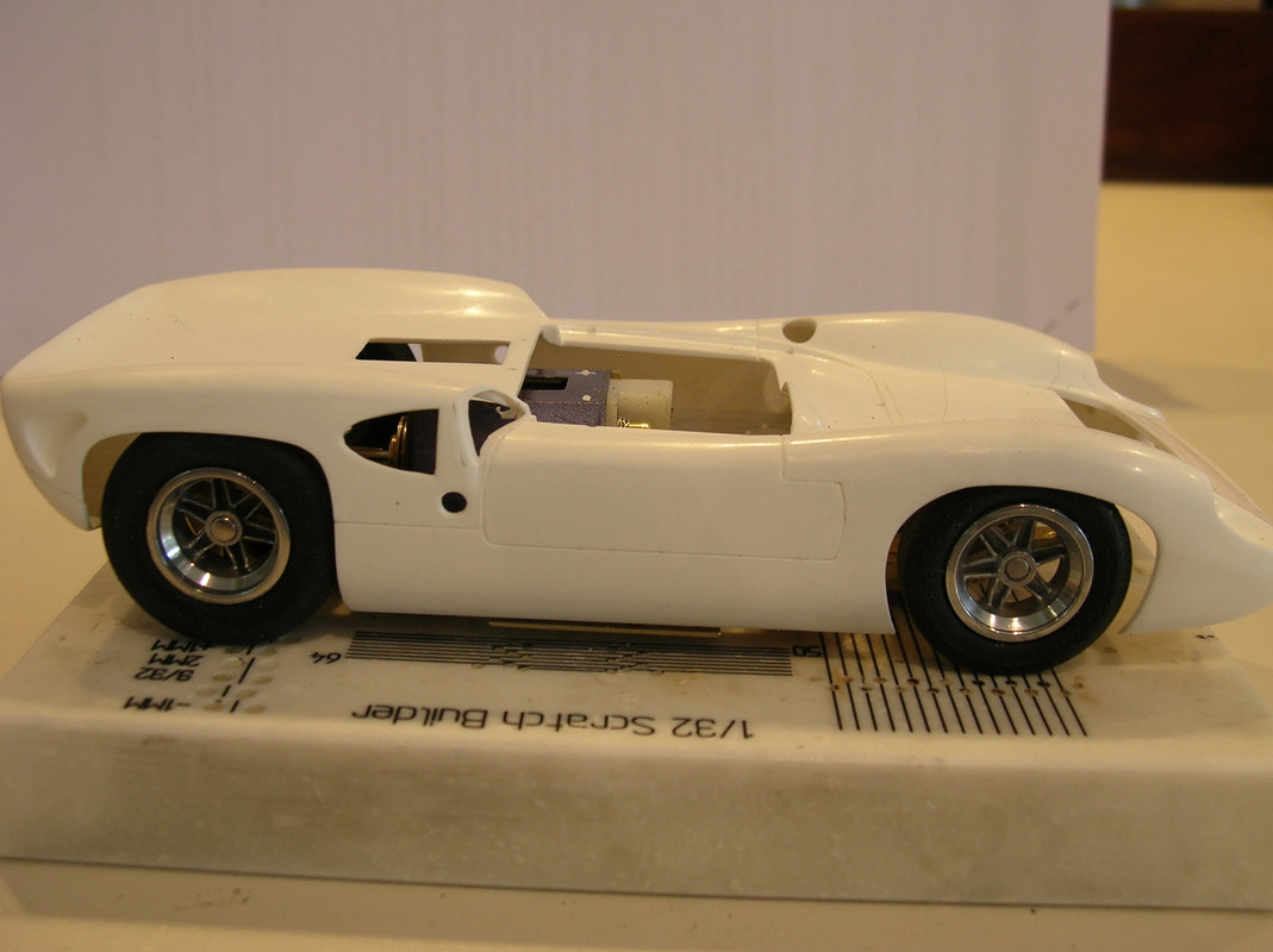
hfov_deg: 44.8
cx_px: 636
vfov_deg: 34.3
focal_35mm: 42
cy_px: 476
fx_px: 1543
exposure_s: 1/8
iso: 50
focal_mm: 6.9
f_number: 2.8
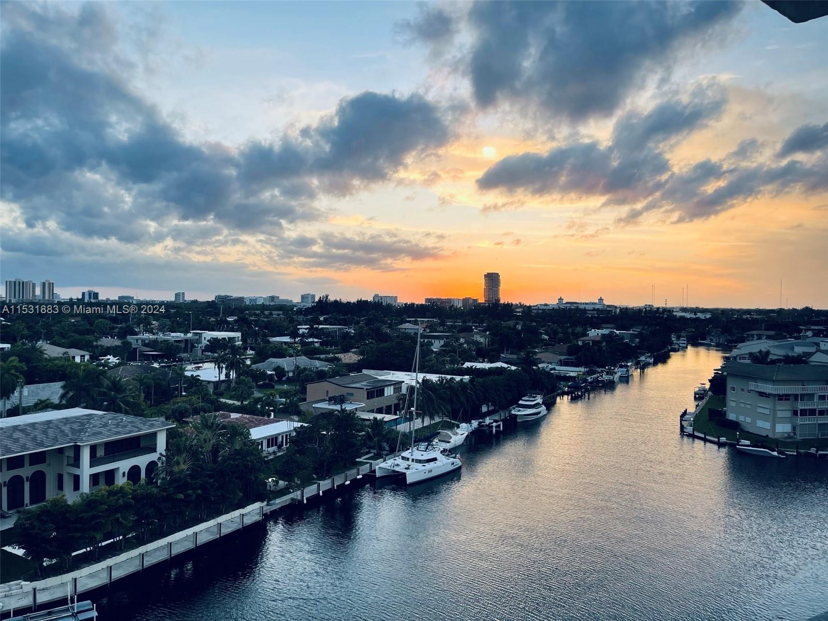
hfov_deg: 67.3
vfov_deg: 53.1
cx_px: 414
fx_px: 622
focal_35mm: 26
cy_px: 310
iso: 32
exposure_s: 1/121
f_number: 1.6
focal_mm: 5.1
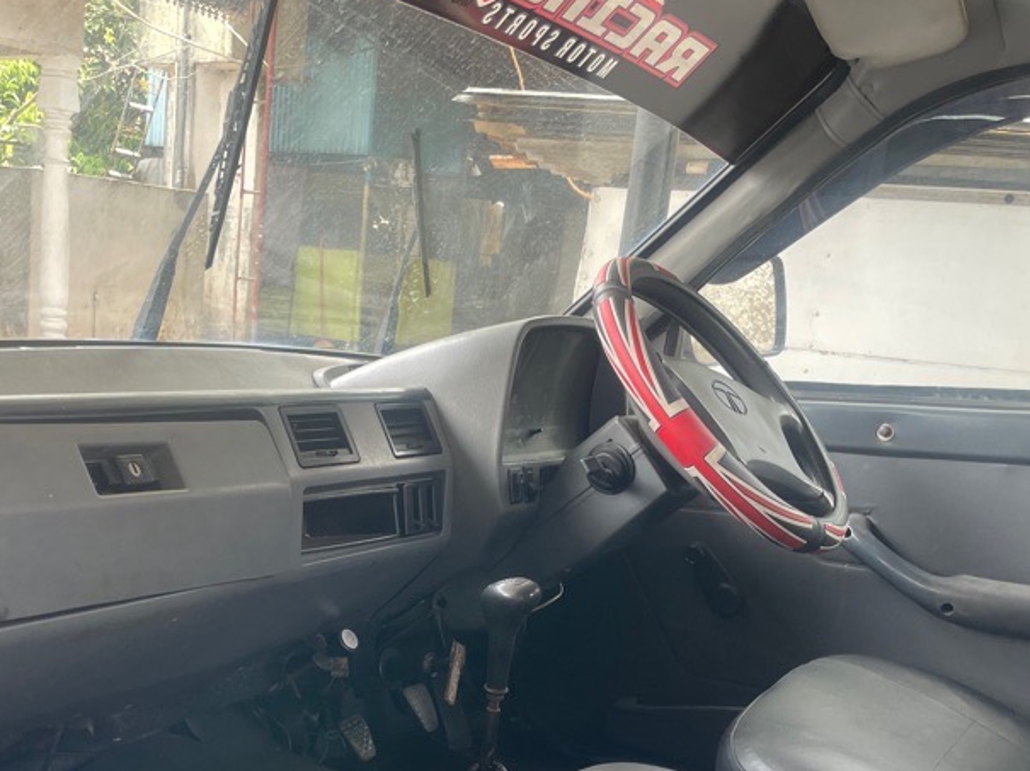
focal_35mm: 43
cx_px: 376
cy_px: 620
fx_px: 1279
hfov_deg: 43.5
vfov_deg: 32.6
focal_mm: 4.2
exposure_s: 1/121
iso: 64
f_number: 1.6
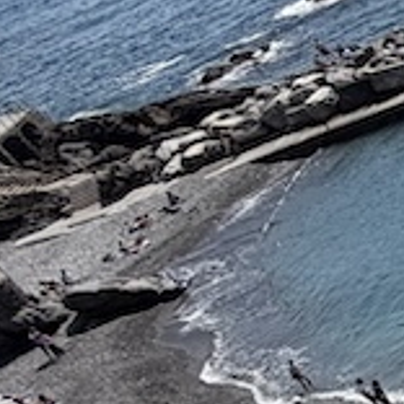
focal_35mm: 111
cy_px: 262
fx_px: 1466
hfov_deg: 9.2
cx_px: 1453
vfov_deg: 15.7
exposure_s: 1/1145
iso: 20
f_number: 2.2
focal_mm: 2.22
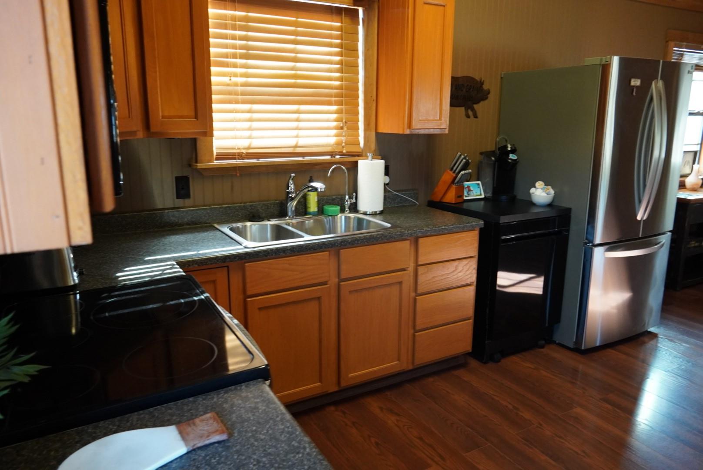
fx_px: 528
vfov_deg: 48.0
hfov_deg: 67.3
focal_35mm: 27
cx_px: 352
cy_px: 235
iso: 2000
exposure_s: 1/60
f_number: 4.5
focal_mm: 18
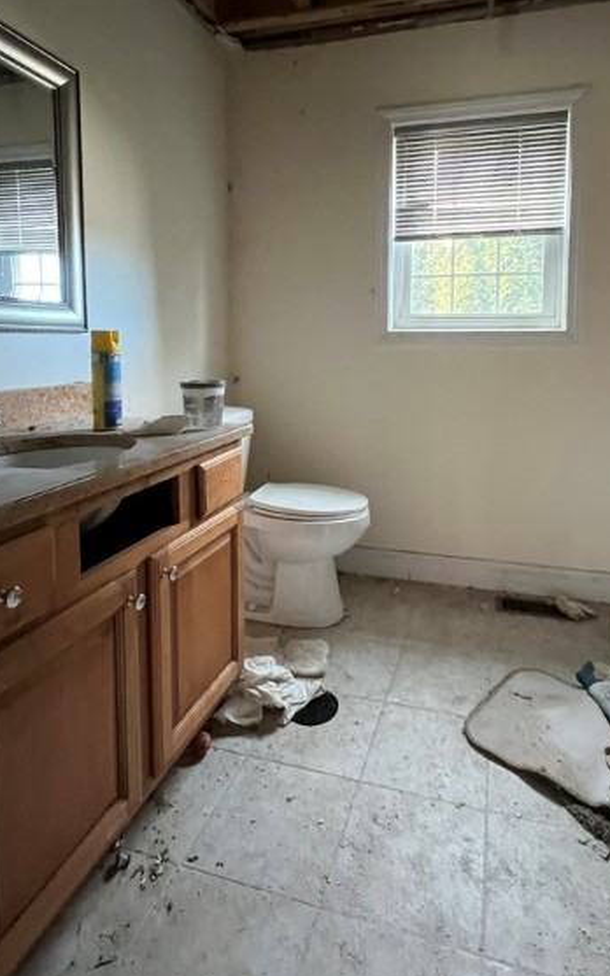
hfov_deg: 61.9
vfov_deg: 86.7
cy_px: 384
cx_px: 354
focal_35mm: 19
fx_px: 506
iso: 800
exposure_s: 1/60
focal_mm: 1.57
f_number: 1.8
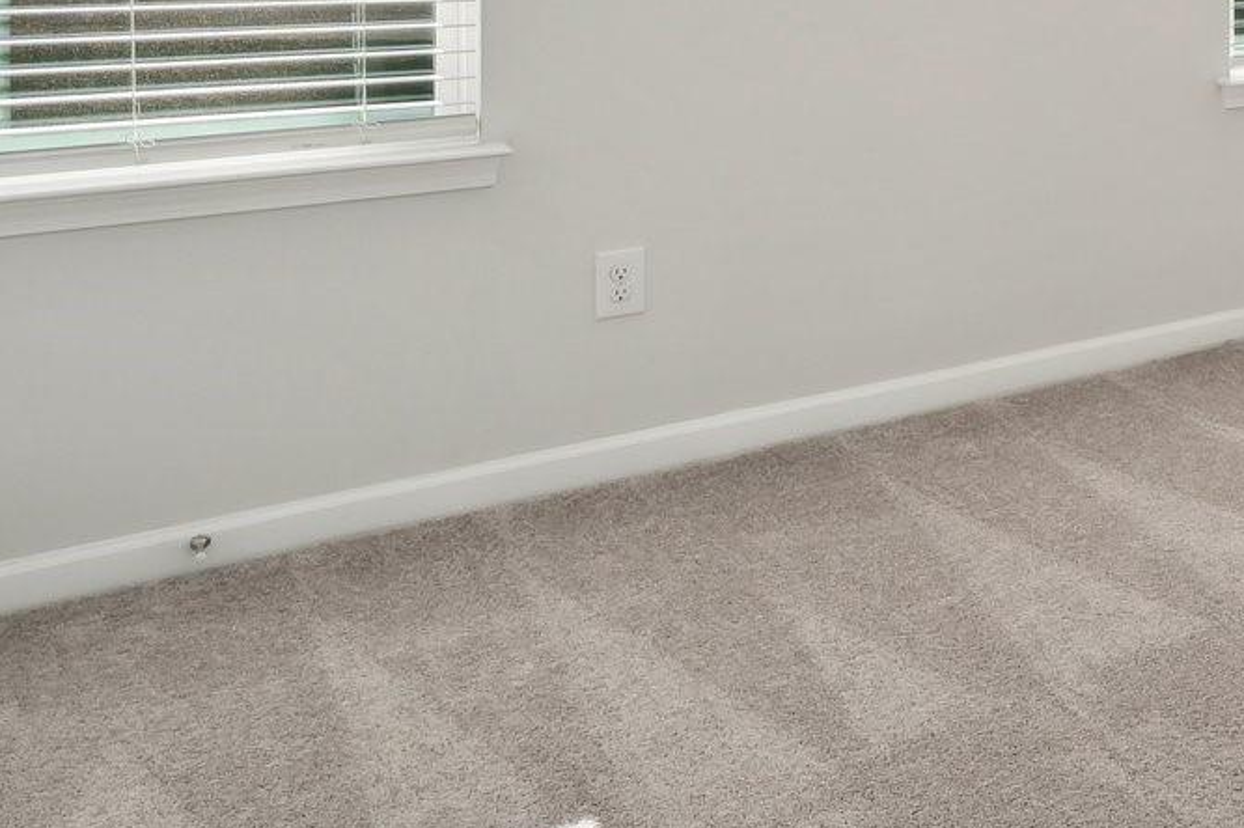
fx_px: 1485
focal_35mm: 43
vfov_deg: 28.3
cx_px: 1550
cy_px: -89
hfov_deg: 34.6
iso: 160
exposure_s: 1/160
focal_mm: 14
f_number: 7.1
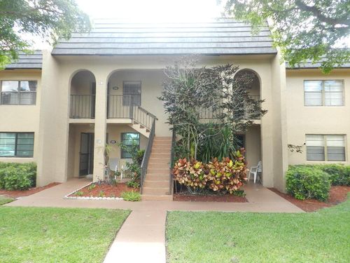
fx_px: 233
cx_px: 175
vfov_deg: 58.9
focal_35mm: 23
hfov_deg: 73.9
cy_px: 132
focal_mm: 4
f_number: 3.4
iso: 160
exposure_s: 1/125
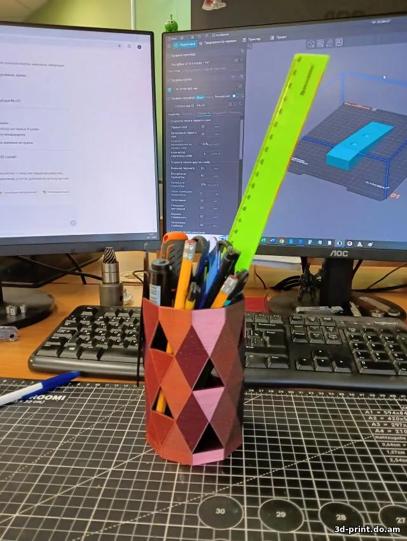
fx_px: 422
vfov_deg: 65.2
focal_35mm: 27
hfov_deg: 51.5
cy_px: 270
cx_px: 204
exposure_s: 1/100
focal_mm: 4.05
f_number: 1.8
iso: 1250
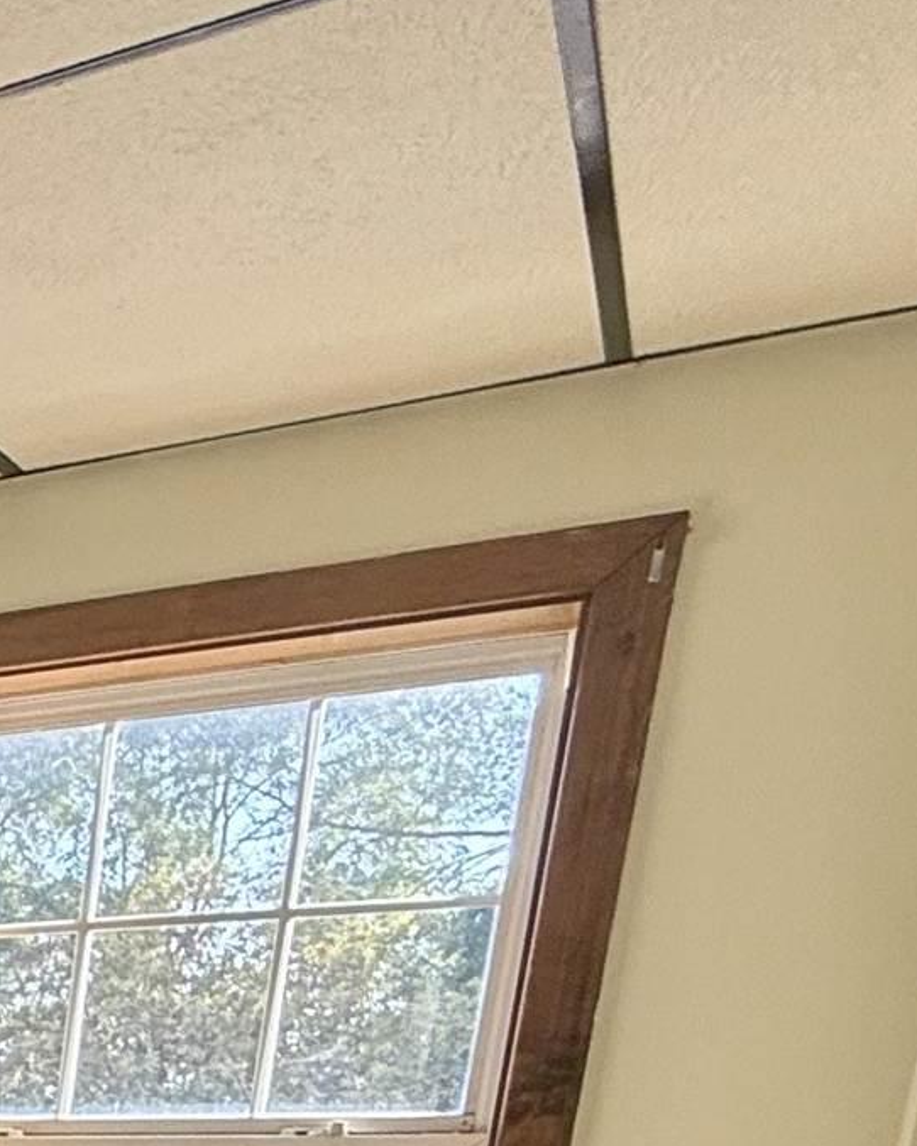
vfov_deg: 24.5
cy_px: 1667
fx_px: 2102
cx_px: -1088
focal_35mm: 62
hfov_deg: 16.3
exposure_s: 1/106
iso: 40
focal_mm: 2.22
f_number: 2.2
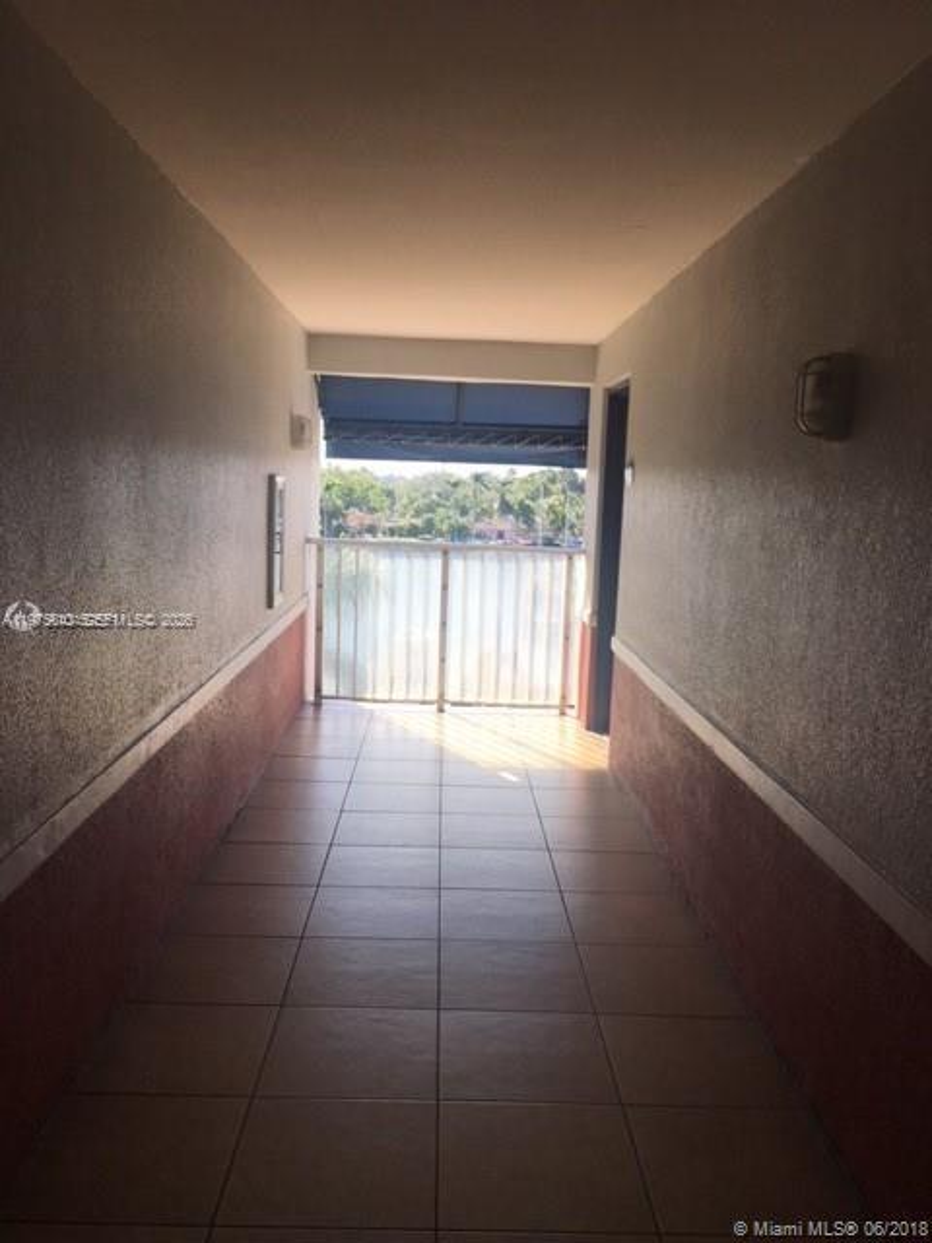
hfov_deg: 48.2
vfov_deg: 61.7
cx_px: 466
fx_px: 1041
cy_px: 622
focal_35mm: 29
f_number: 2.2
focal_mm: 4.15
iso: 25
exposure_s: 1/460
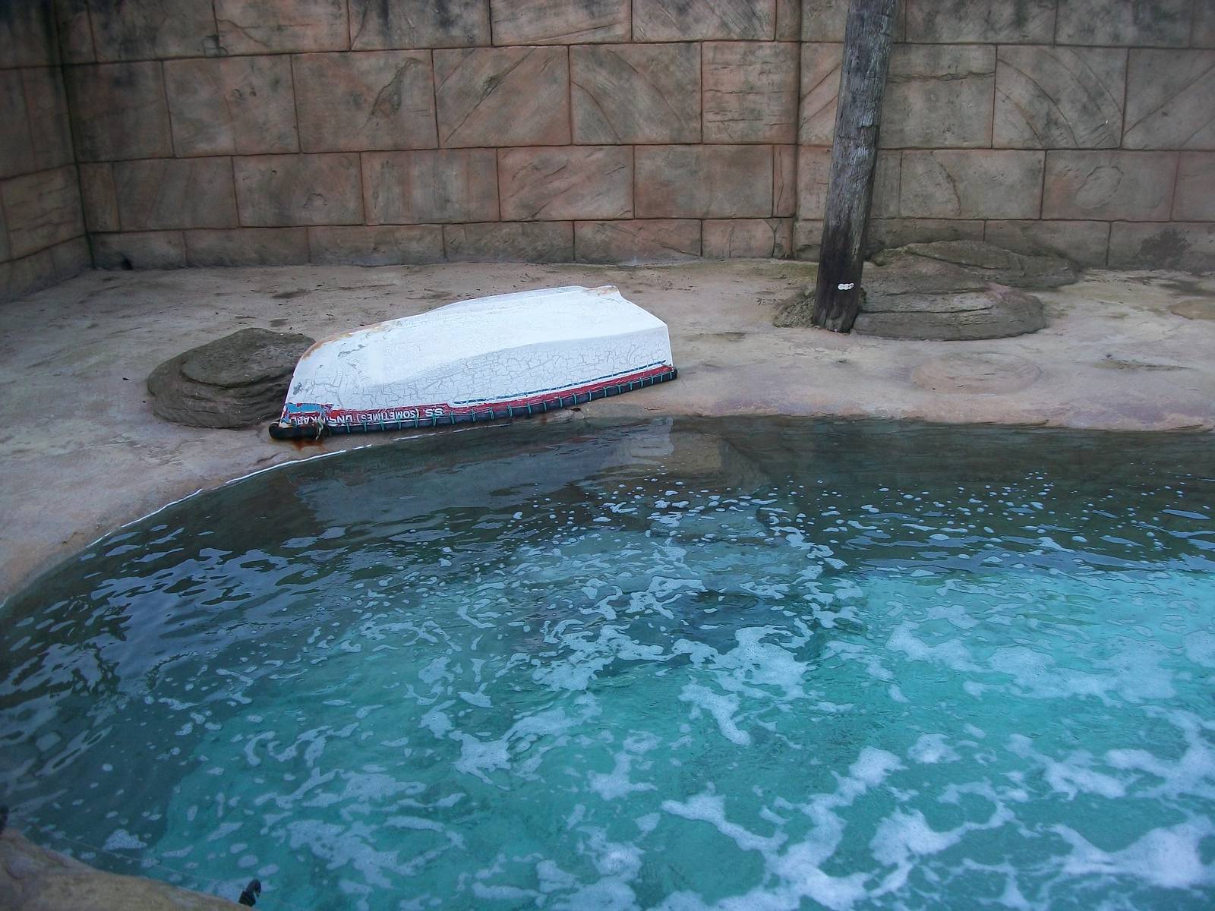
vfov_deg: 44.2
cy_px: 456
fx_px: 1123
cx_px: 608
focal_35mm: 32
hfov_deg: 56.8
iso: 80
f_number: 2.9
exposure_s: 1/125
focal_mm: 5.7
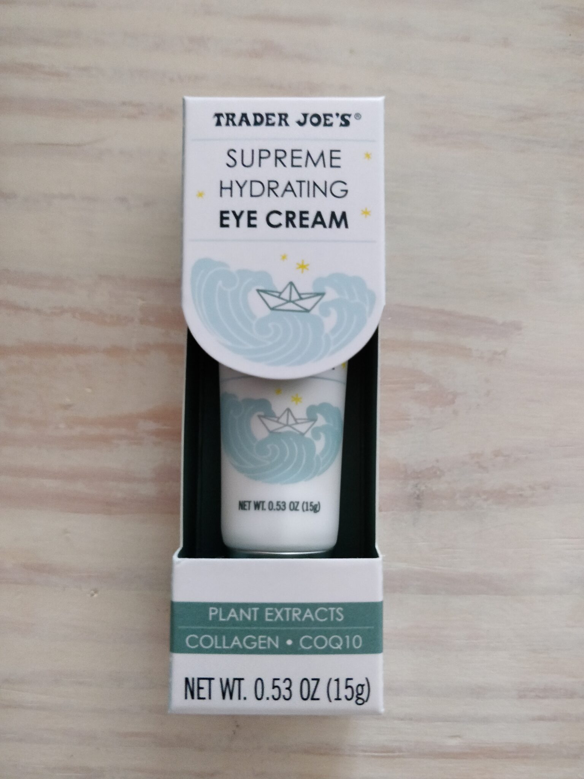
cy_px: 390
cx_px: 292
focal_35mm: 24
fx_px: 540
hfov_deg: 56.8
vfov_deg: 71.6
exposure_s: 1/17
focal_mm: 4.1
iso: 2000
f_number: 1.7
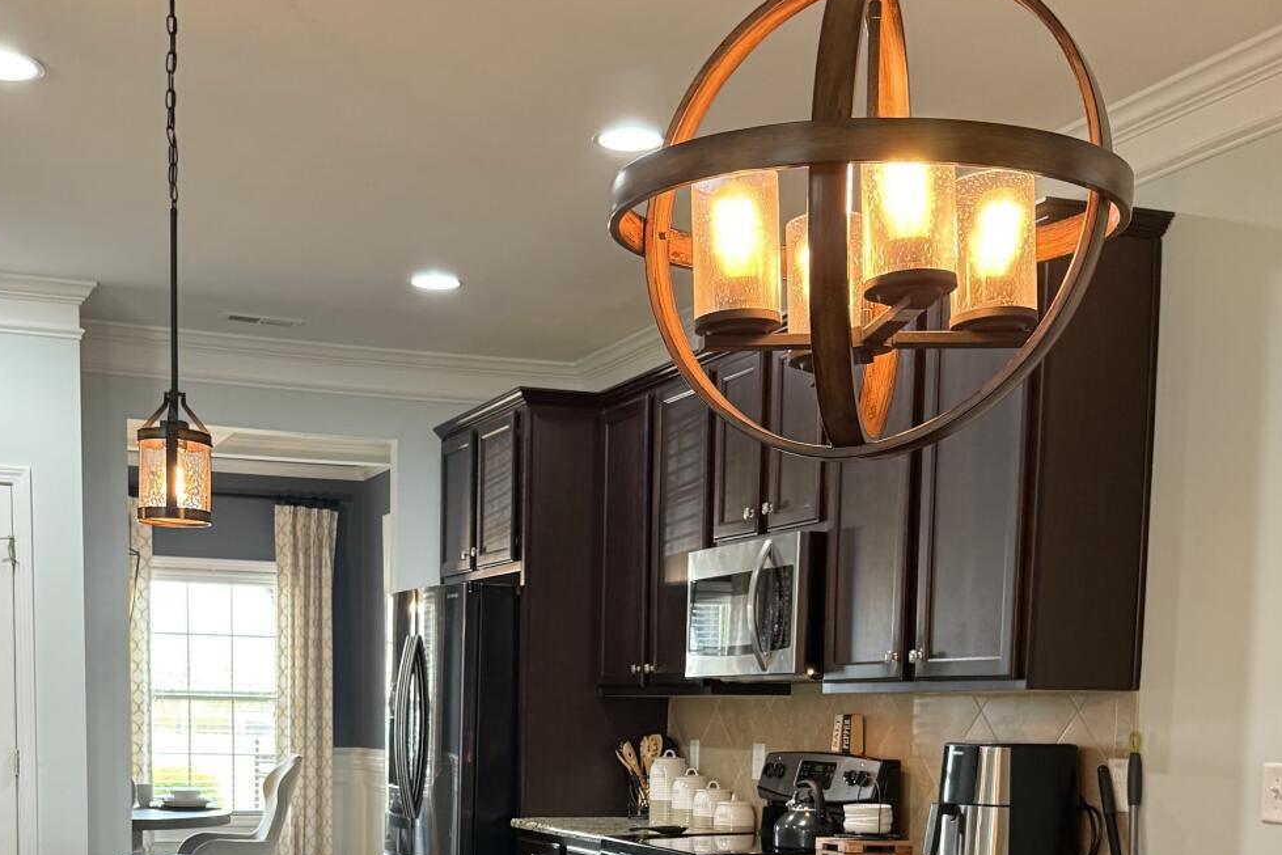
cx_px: 550
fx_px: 1816
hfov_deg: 38.8
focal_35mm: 51
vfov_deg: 24.9
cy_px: 902
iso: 200
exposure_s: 1/60
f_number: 1.78
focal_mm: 6.76
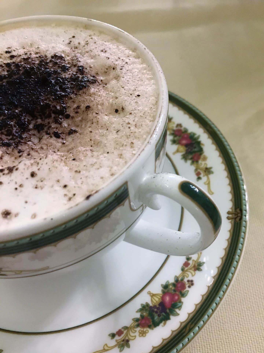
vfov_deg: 61.7
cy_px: 176
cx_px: 132
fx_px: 295
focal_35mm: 29
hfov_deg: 48.2
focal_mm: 4.15
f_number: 2.2
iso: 200
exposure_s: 1/25
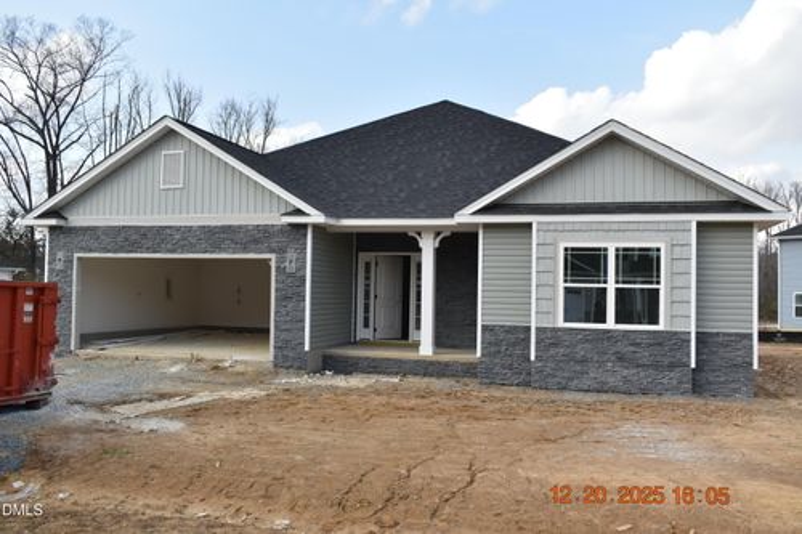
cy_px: 267
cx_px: 401
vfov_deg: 41.7
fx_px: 701
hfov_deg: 59.5
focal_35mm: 32
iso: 125
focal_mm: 21
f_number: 8
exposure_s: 1/250
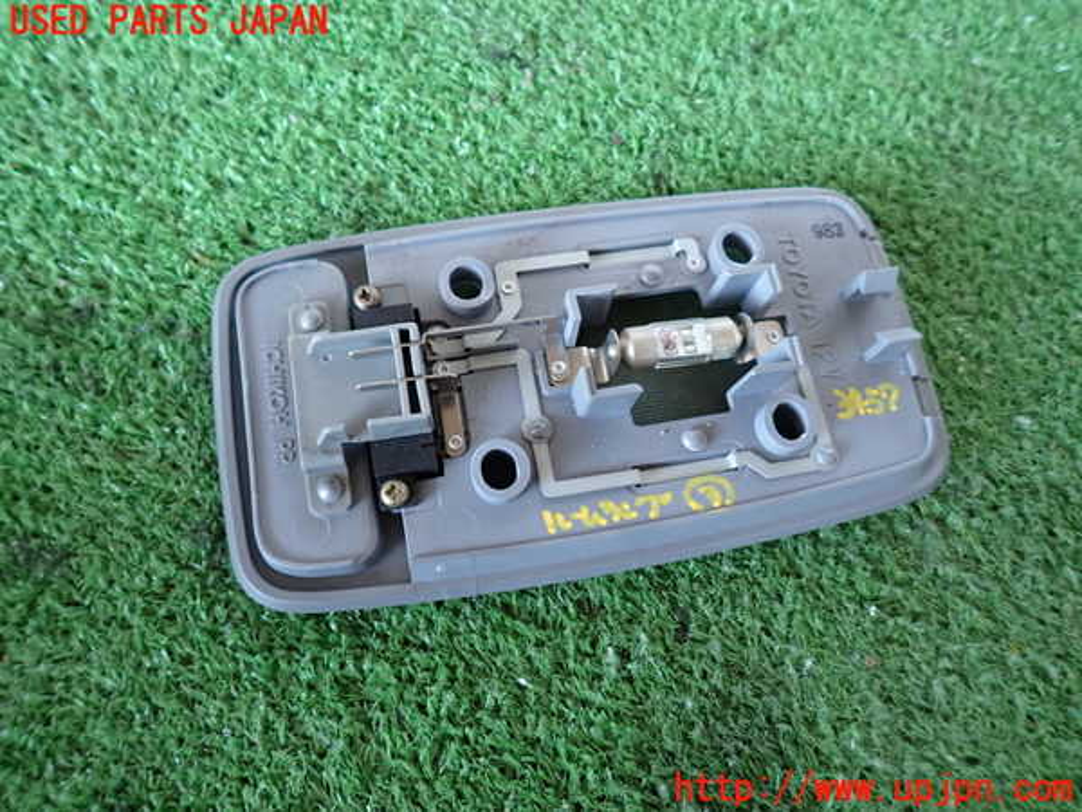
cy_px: 406
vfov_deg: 54.9
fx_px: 781
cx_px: 541
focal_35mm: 25
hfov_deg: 69.4
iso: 400
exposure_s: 1/30
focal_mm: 4.5
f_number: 2
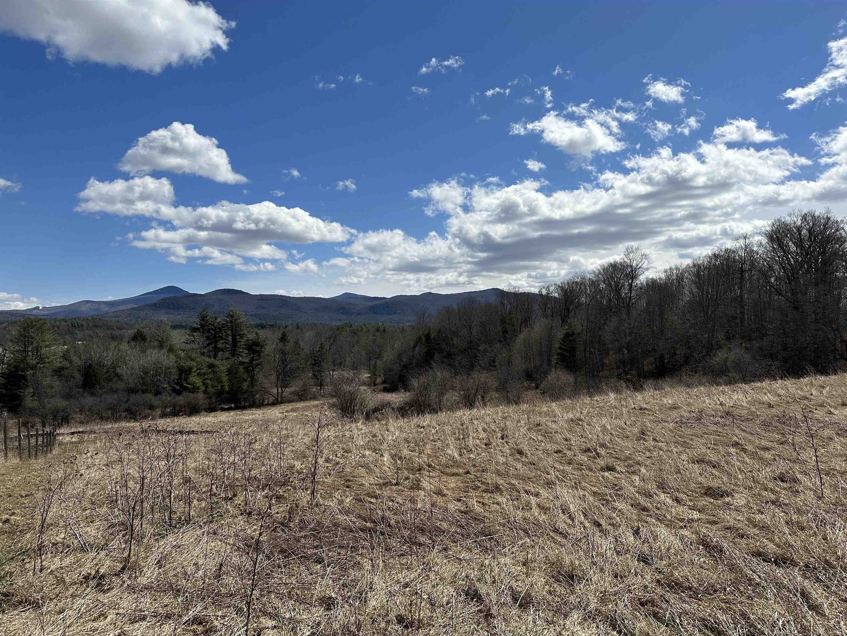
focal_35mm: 24
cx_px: 424
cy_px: 318
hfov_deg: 71.6
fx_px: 587
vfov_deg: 56.8
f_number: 1.78
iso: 80
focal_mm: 6.86
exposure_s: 1/10753
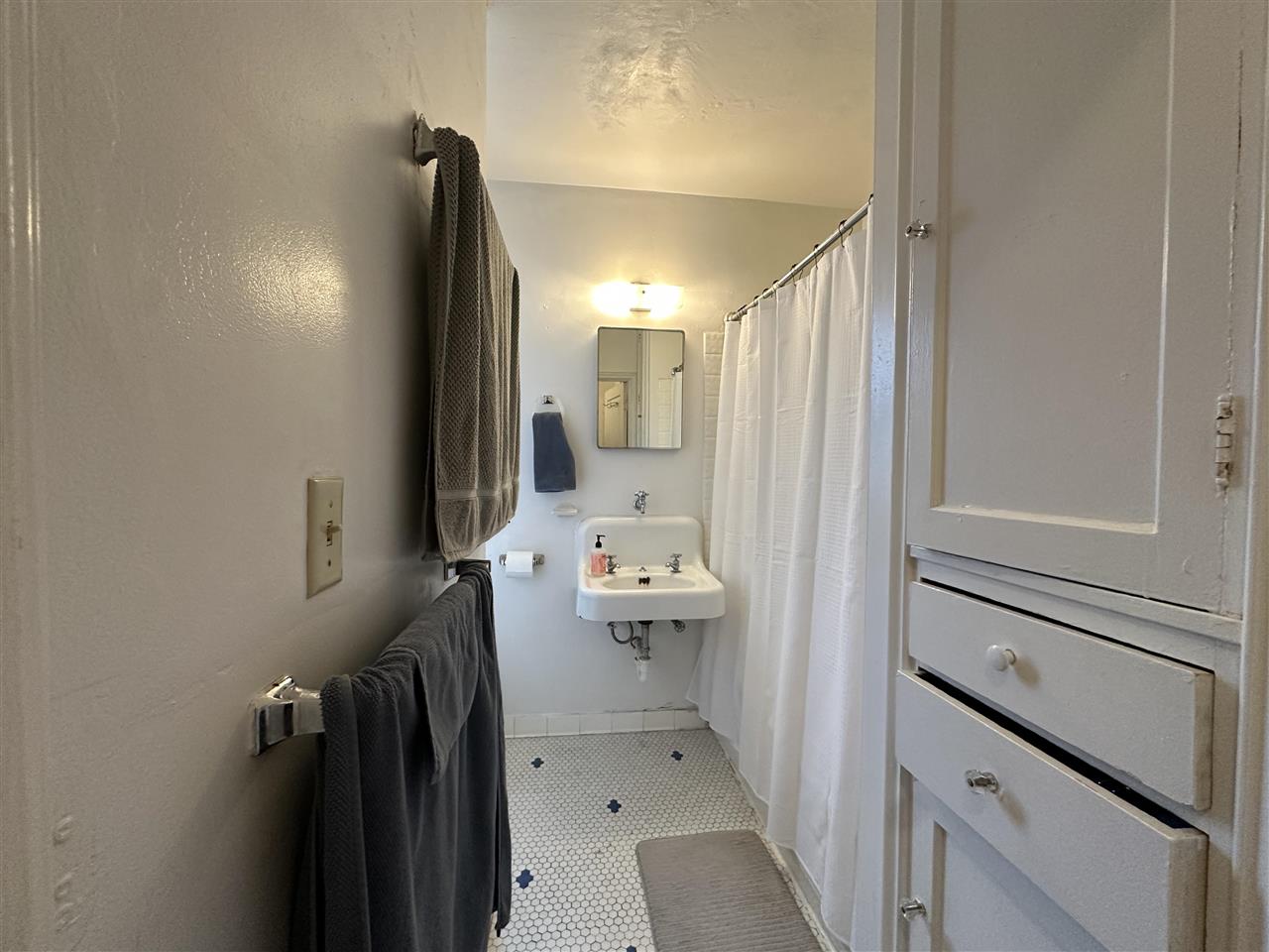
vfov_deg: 85.7
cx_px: 634
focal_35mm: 14
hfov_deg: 102.1
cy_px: 476
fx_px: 513
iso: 320
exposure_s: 1/120
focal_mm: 2.22
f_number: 2.2
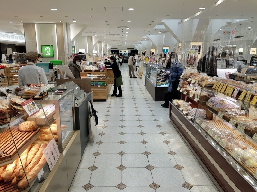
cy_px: 96
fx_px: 193
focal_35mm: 26
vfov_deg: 53.1
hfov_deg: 67.3
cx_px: 128
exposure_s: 1/155
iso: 40
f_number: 1.7
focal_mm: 4.2
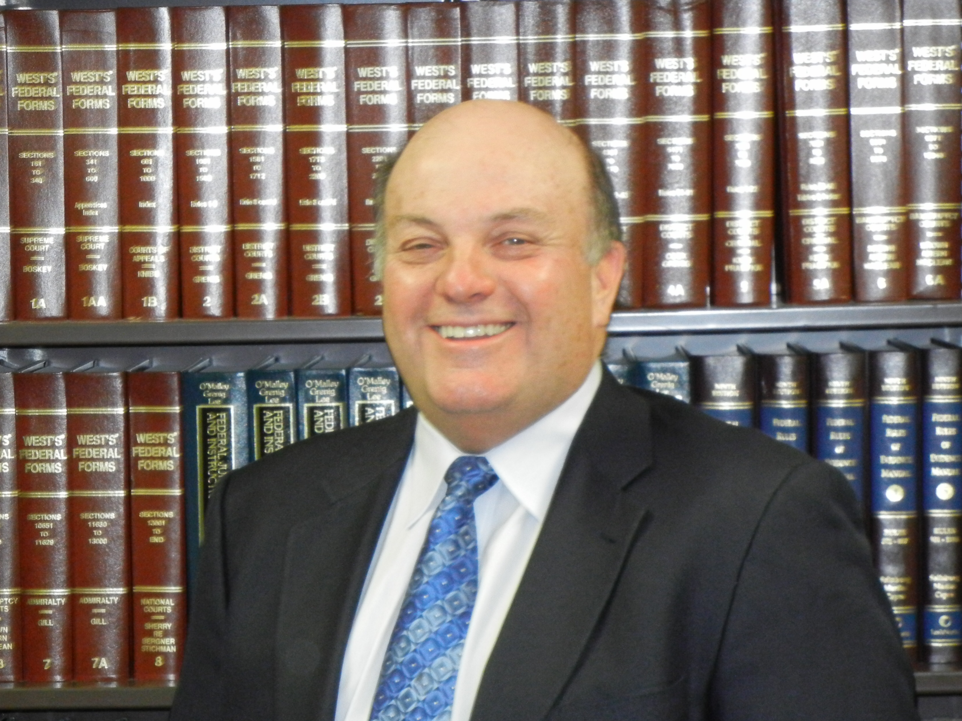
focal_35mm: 116
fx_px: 3224
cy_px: 360
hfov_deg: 17.0
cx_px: 481
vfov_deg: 12.8
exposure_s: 1/30
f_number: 4.6
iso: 800
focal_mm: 20.9
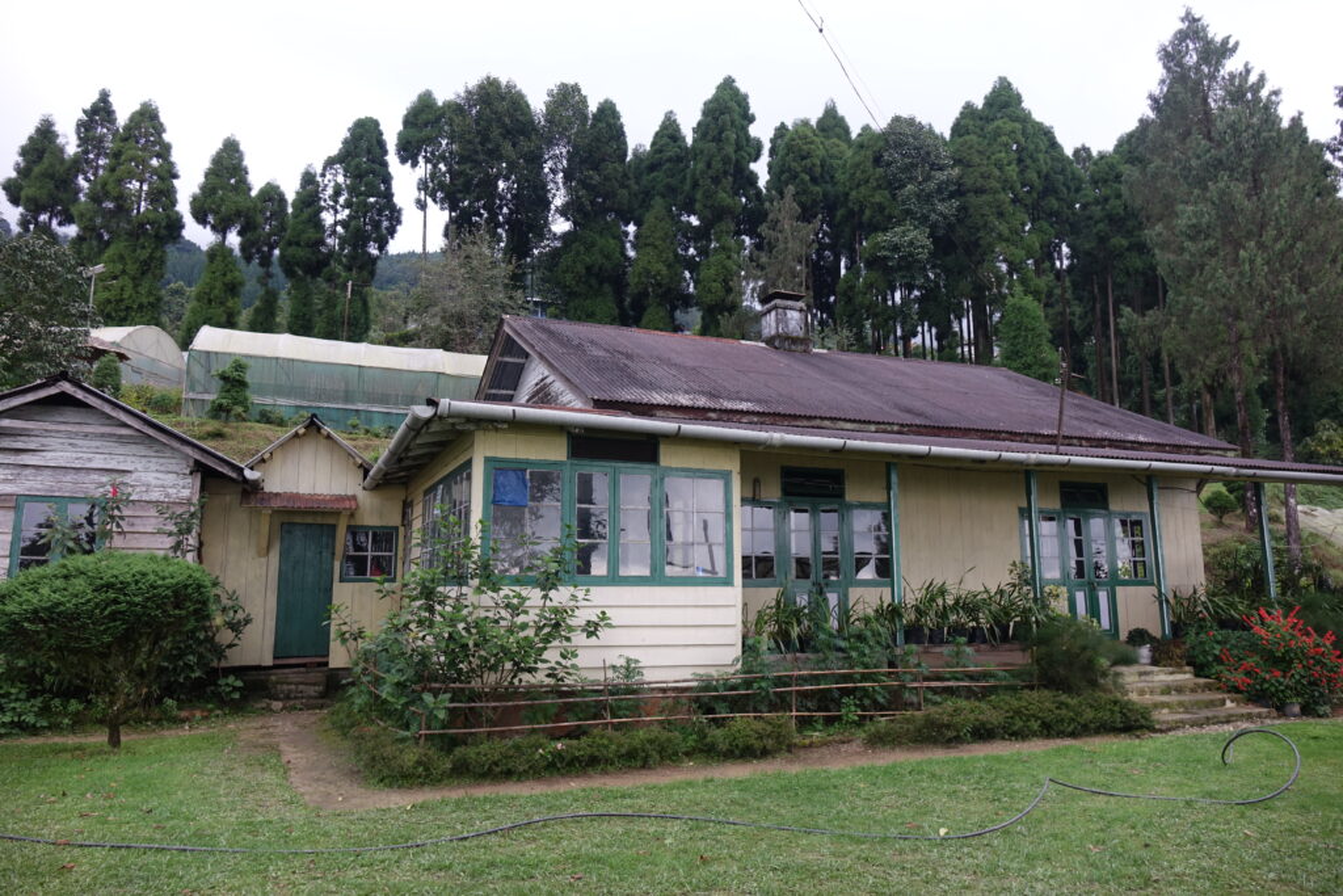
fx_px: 895
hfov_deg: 73.7
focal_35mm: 24
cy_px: 448
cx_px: 672
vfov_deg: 53.1
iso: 160
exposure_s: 1/30
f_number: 2.8
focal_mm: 8.8
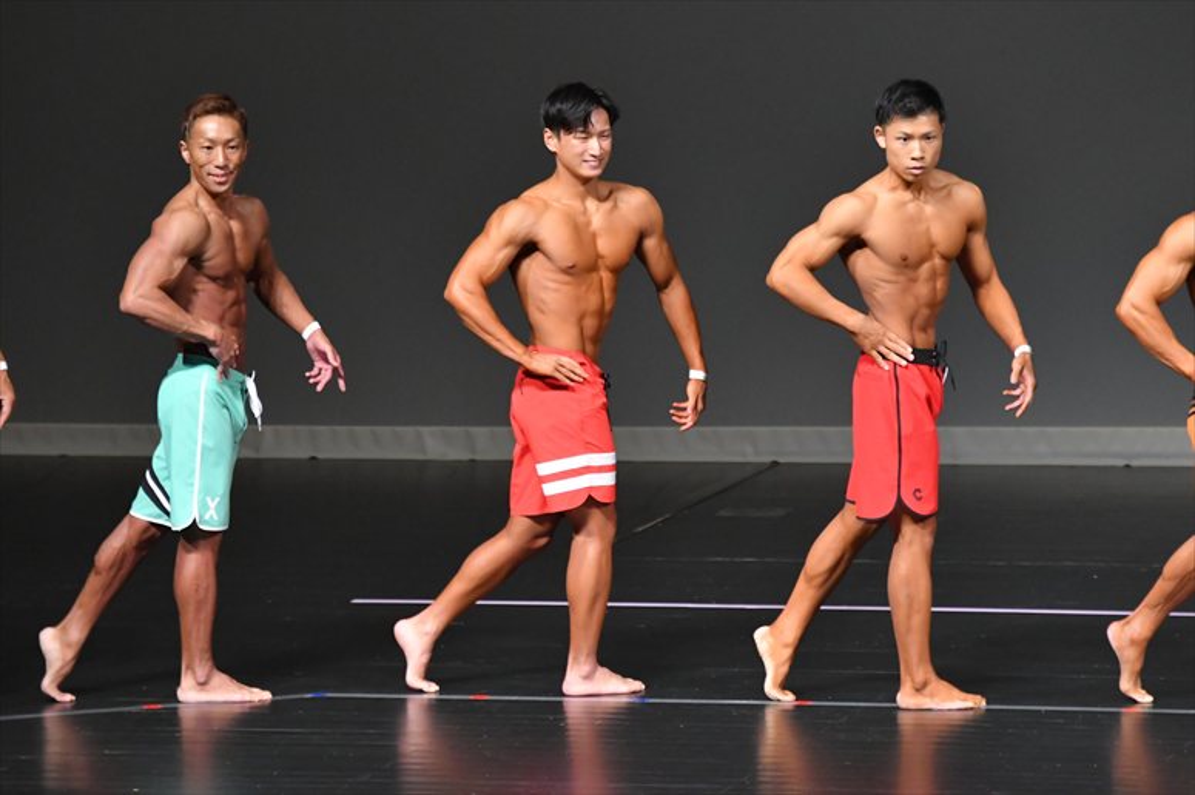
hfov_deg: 6.5
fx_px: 10451
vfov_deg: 4.4
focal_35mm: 315
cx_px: 598
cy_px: 398
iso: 5000
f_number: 5.6
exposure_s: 1/400
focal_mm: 210
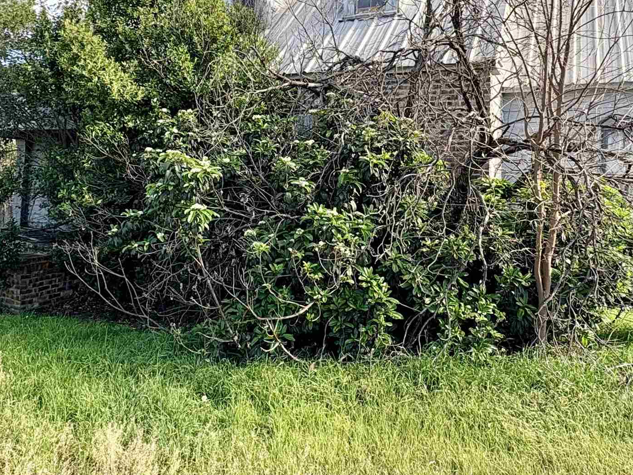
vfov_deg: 44.7
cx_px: 319
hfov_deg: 58.3
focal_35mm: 31
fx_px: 567
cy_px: 151
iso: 64
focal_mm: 2.22
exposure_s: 1/403
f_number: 2.2
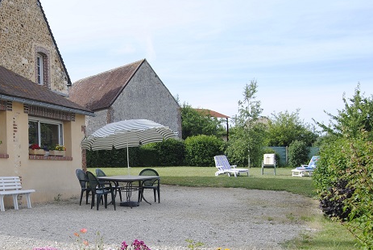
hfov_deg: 33.5
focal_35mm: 57
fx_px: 591
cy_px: 197
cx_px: 53
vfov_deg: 23.5
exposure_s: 1/200
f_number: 7.1
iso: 100
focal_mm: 22
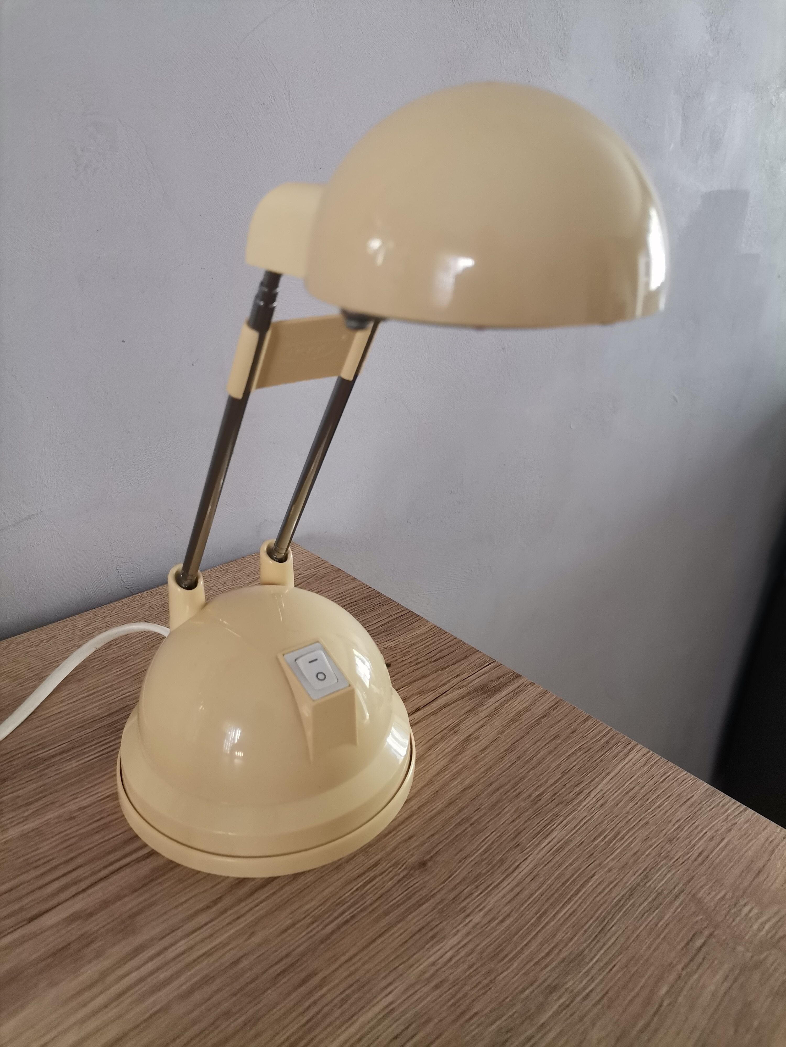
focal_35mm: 26
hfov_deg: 53.1
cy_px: 524
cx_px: 393
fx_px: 787
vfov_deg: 67.3
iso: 320
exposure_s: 1/50
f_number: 1.8
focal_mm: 4.75
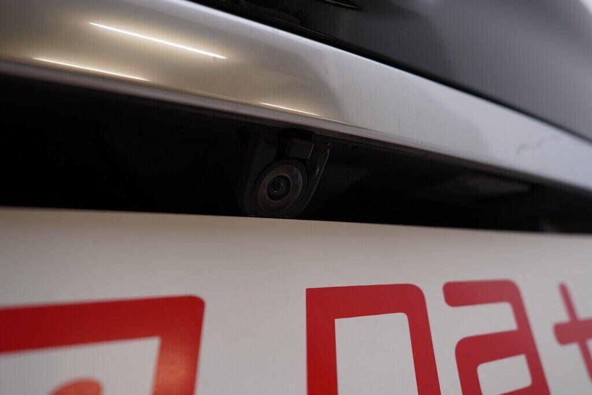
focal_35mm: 36
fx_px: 592
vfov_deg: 36.9
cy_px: 198
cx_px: 296
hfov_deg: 53.1
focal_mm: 24
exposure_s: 1/80
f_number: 4
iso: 125
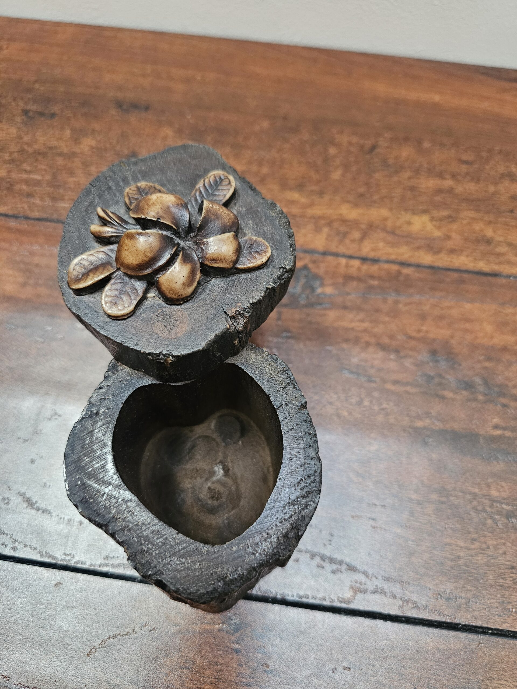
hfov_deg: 58.9
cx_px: 258
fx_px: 458
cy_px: 344
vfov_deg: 73.9
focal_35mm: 23
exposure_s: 1/60
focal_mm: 6.3
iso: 640
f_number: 1.7
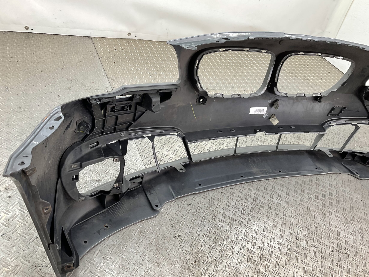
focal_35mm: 30
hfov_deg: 60.0
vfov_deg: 46.8
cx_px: 180
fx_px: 320
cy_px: 143
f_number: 1.8
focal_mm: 3
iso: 32
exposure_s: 1/100
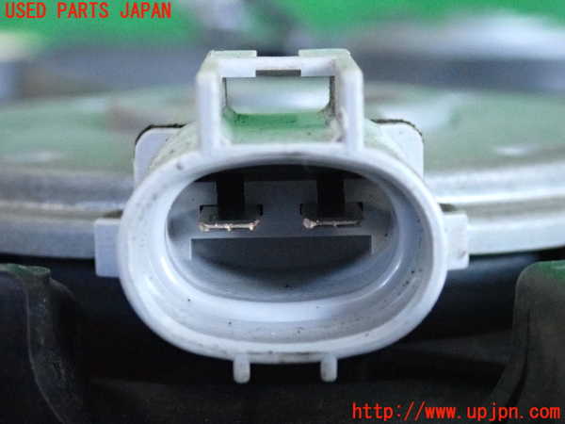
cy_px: 212
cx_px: 282
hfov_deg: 22.3
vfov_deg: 16.8
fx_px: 1436
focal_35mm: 88
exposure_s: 1/125
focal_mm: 15.66
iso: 4000
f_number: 4.5
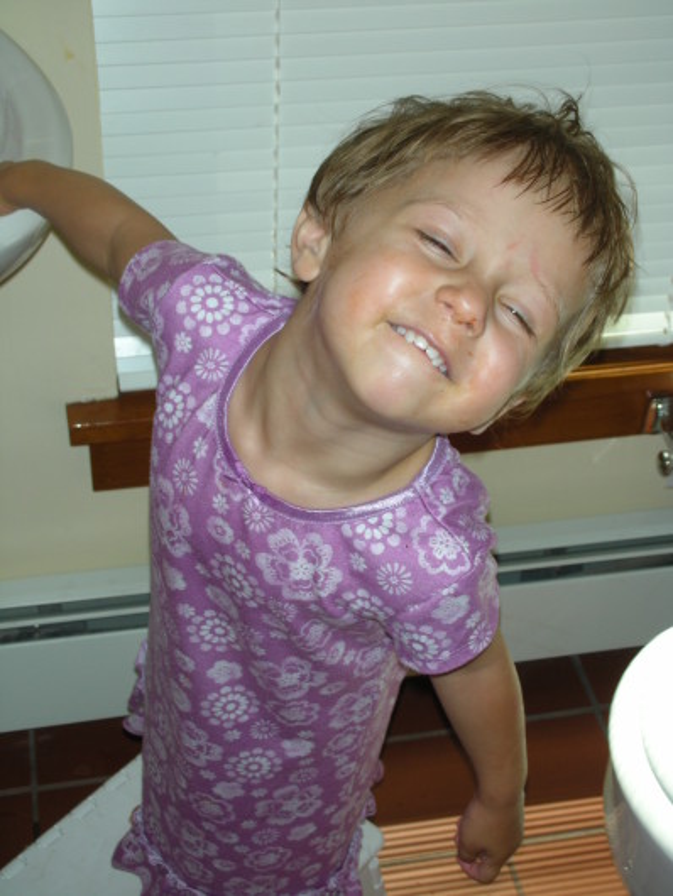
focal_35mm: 61
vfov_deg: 31.7
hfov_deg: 24.0
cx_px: 336
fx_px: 1580
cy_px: 448
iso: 50
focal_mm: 10.1
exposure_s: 1/120
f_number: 3.7
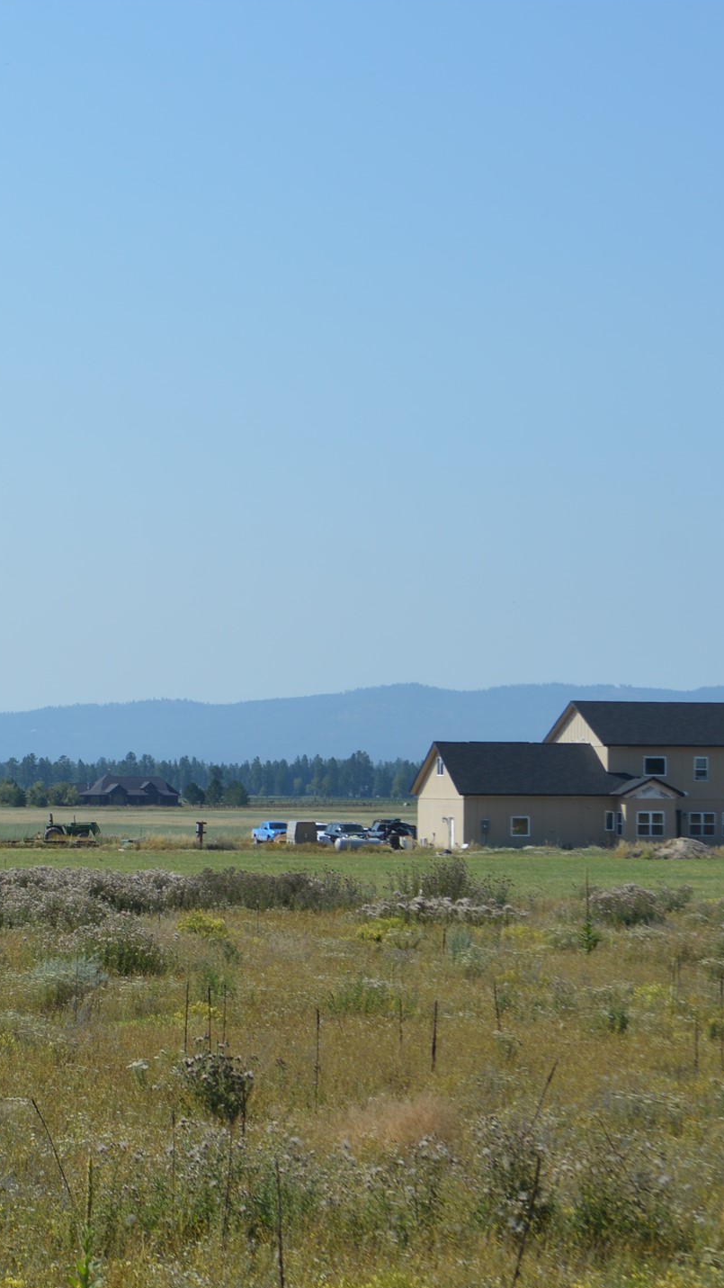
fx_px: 3583
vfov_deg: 20.4
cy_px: 642
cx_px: -13
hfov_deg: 11.4
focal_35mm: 105
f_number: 9
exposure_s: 1/320
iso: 100
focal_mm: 44
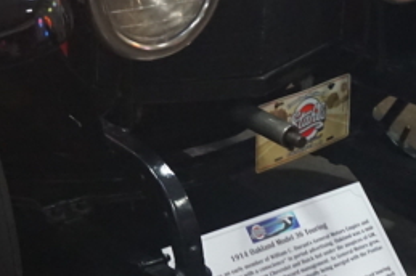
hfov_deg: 21.2
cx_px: 84
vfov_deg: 14.1
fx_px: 1096
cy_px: -11
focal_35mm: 95
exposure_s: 1/160
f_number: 3.5
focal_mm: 16
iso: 3200
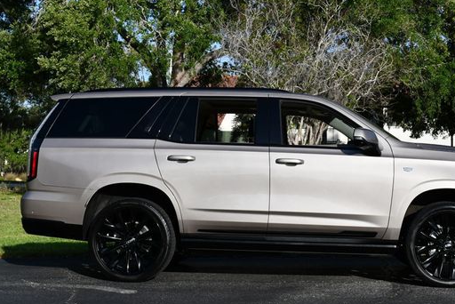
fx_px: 759
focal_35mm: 60
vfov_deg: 22.6
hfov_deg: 33.2
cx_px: 281
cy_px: 129
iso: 100
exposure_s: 1/320
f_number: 9
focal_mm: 24
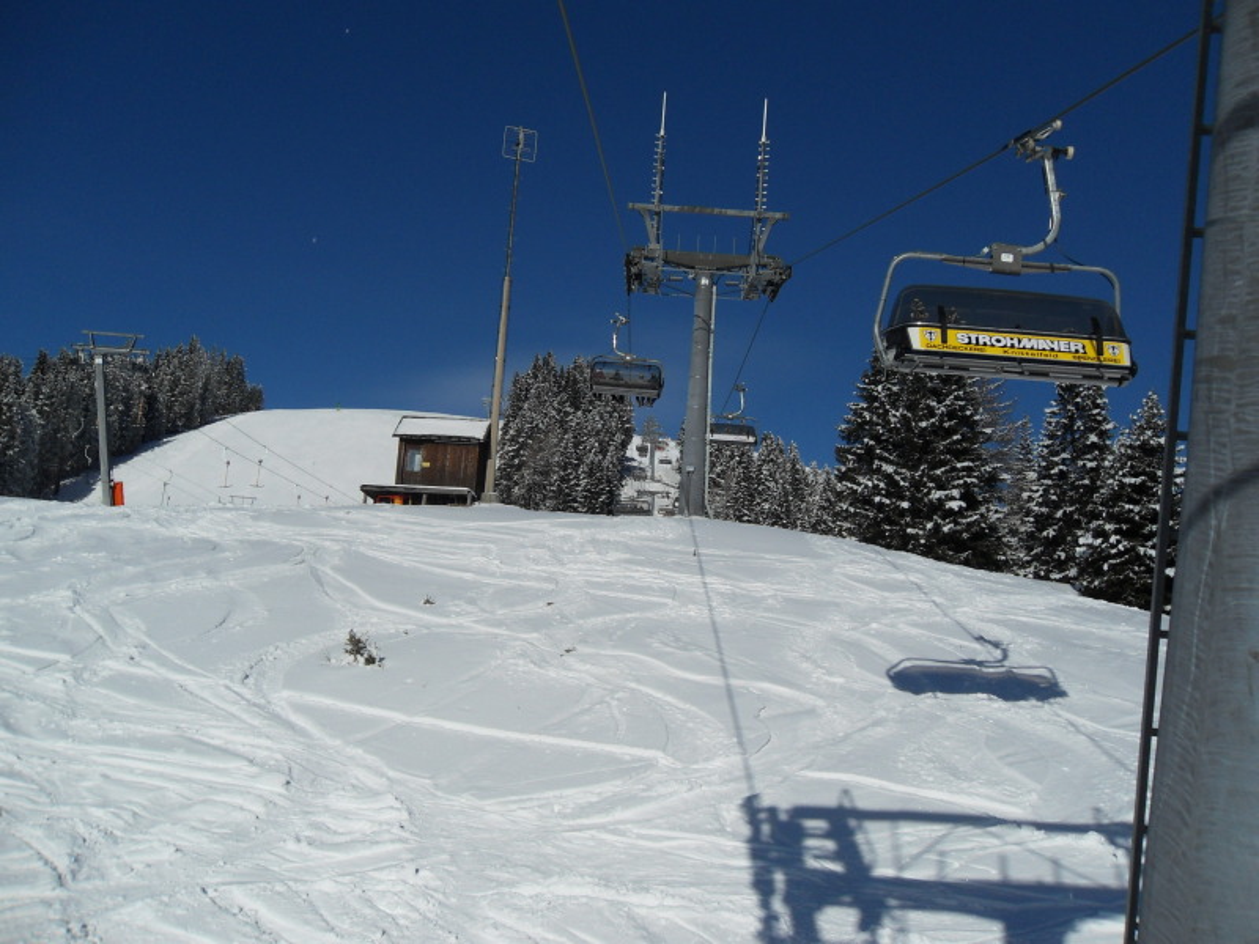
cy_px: 472
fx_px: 1273
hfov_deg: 52.6
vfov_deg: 40.7
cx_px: 630
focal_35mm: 35
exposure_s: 1/750
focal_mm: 6.3
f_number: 8.2
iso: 80
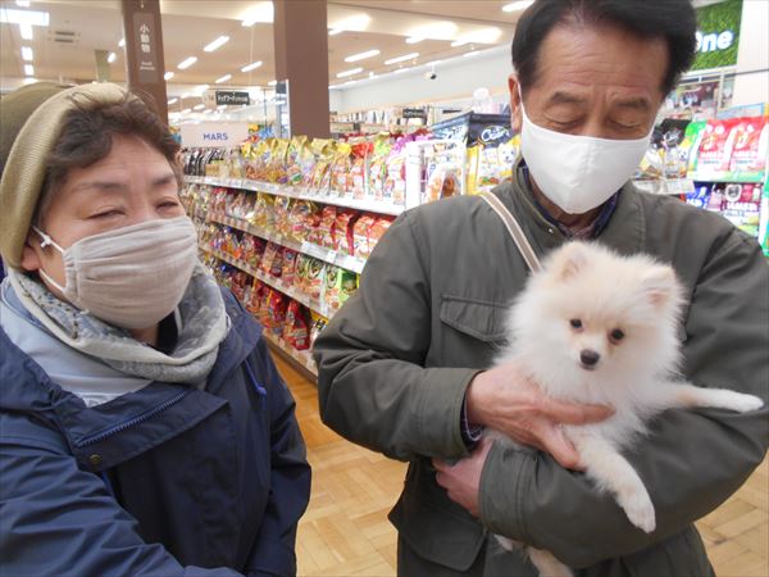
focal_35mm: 26
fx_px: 578
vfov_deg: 53.1
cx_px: 384
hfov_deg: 67.3
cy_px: 288
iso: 200
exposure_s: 1/30
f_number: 3.2
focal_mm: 4.6
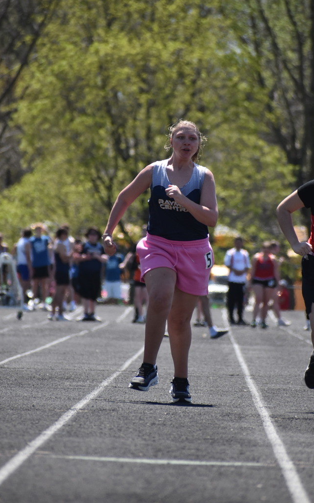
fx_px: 6299
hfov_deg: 2.9
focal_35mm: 460
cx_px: 167
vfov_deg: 4.6
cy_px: 251
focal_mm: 300
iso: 400
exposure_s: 1/1000
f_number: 6.3
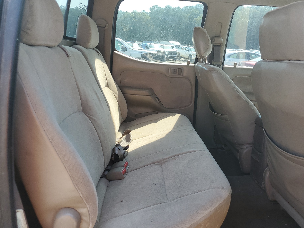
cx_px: 160
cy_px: 113
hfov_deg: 63.4
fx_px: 246
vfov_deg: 49.7
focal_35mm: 28
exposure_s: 1/323
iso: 50
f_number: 1.5
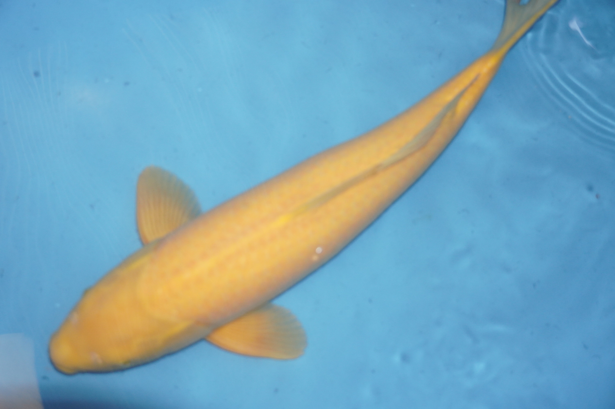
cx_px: 308
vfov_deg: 27.2
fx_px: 845
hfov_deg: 40.0
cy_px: 204
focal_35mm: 50
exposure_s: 1/160
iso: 1250
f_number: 4.5
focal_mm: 33
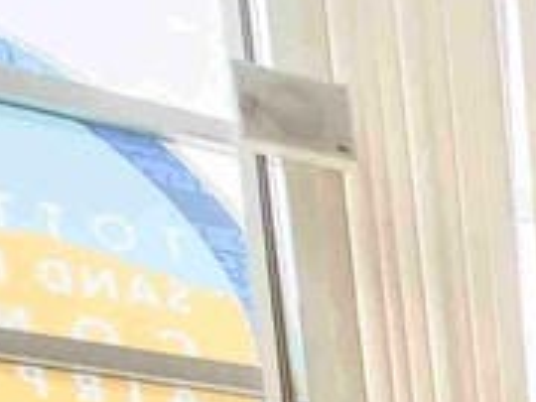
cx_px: 1334
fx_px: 1239
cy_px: 995
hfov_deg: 14.3
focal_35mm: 80
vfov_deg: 13.2
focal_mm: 2.03
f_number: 1.8
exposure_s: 1/284
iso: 50
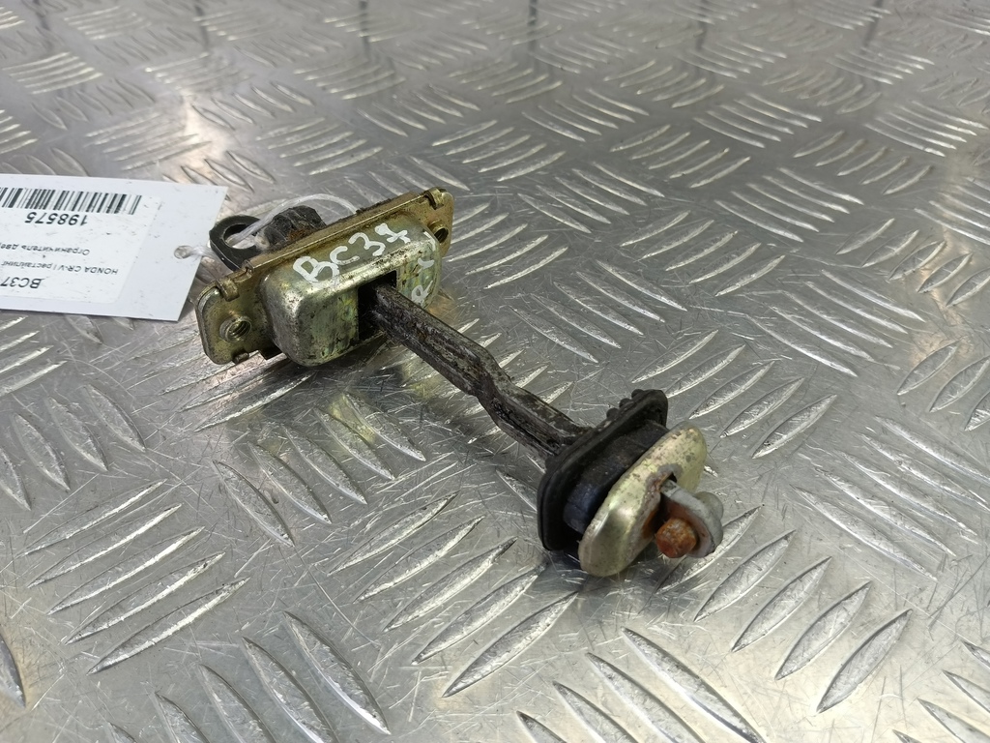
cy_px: 372
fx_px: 658
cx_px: 495
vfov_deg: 58.9
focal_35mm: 23
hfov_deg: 73.9
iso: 113
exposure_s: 1/50
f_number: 1.6
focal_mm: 4.11
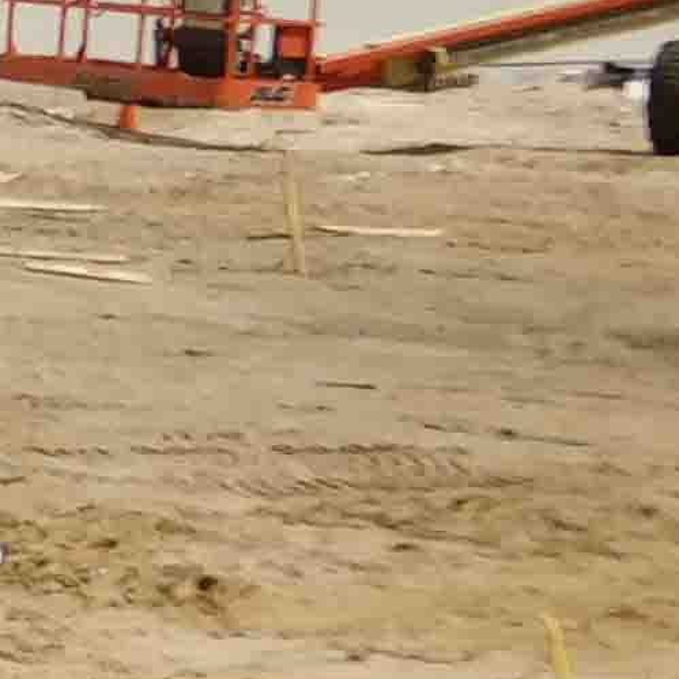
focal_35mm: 196
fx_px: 4350
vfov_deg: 8.9
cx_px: -2090
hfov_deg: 6.8
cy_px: -3
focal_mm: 4.1
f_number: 1.7
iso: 125
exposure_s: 1/2461
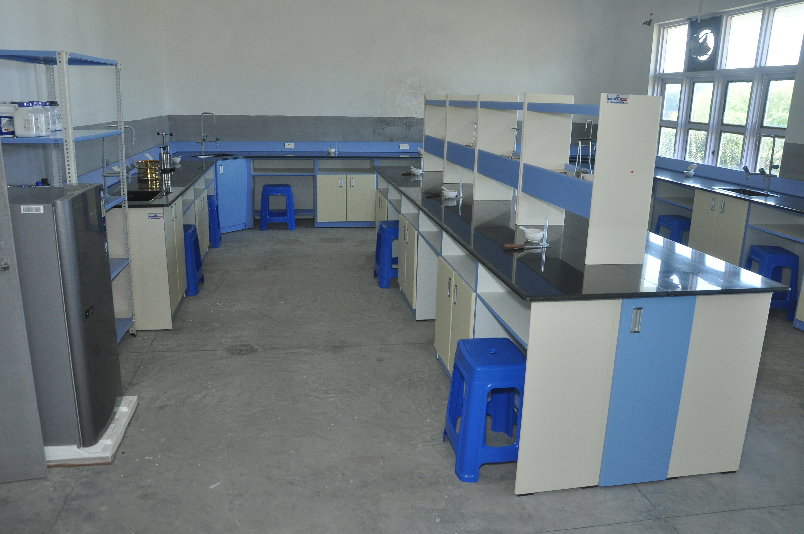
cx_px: 402
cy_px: 267
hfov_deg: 67.4
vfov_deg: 47.8
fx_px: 602
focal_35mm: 27
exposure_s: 1/125
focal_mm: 18
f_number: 8
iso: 1000
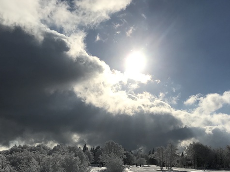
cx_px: 108
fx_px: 312
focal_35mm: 47
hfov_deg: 40.4
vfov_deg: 30.2
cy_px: 134
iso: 25
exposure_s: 1/19231
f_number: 1.8
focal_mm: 3.99
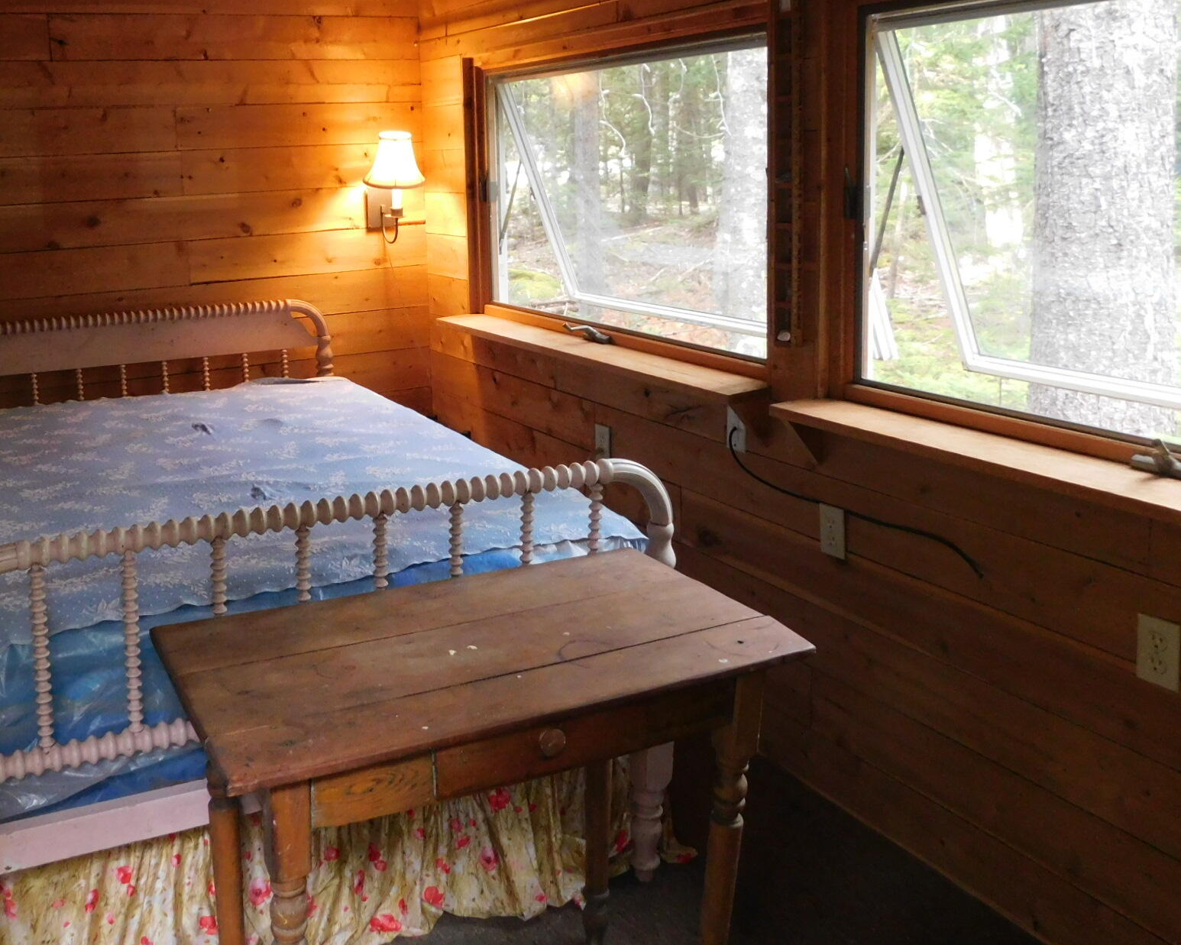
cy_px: 311
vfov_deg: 43.9
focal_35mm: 33
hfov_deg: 53.3
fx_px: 1154
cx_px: 403
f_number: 3
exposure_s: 1/40
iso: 400
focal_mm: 4
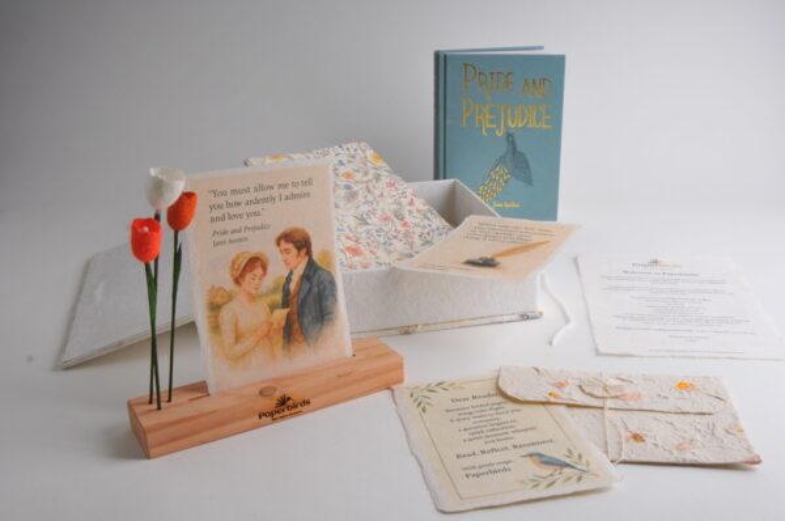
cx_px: 392
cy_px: 260
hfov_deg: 53.2
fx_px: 784
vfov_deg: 36.8
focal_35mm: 36
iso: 250
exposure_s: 1/200
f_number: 13
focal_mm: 24
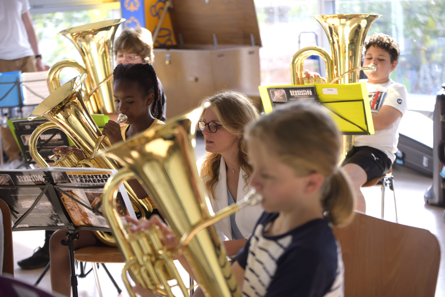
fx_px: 866
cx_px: 222
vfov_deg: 19.5
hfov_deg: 28.8
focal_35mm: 70
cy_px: 148
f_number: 2.8
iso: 400
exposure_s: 1/250
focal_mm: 70
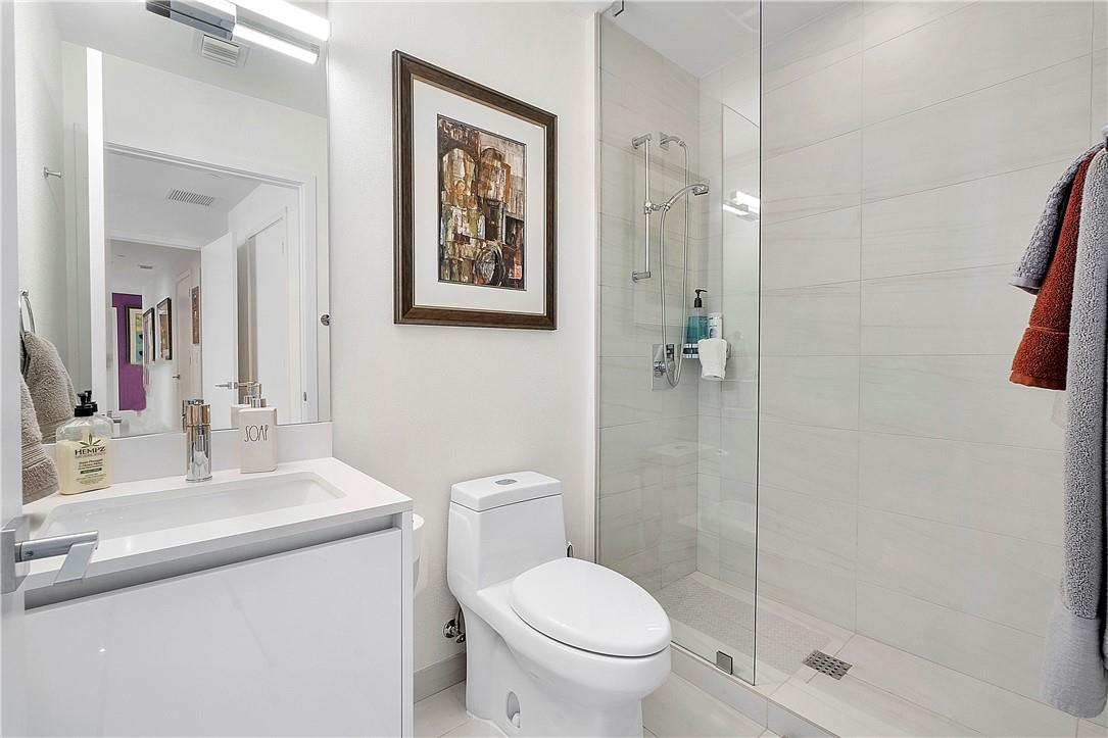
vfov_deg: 77.3
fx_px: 462
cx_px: 554
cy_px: 369
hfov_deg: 100.4
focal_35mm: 15
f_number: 11
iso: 160
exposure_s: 1/4
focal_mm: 10
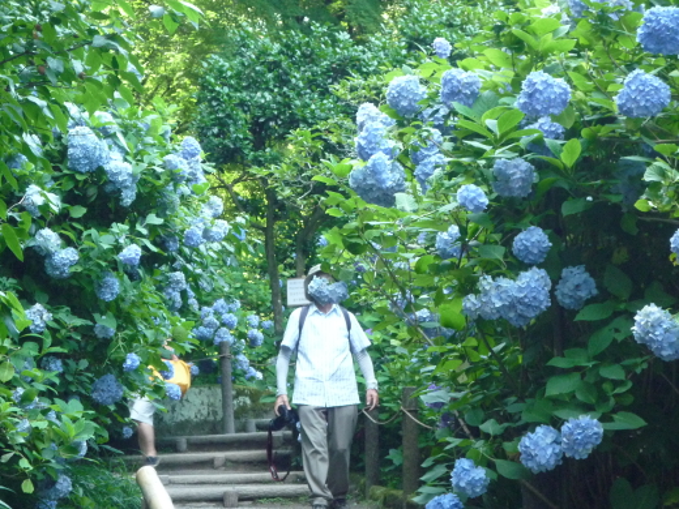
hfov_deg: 16.8
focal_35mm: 117
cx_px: 340
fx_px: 2295
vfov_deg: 12.7
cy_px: 254
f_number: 5.6
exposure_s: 1/40
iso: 400
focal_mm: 17.3
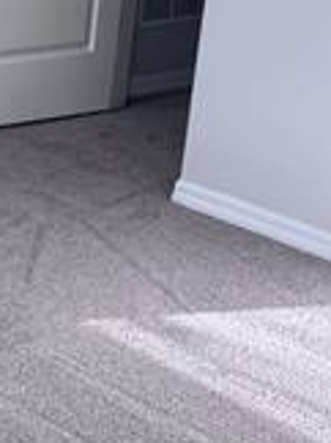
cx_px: -230
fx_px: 1457
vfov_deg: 17.3
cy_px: 216
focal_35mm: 114
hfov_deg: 12.1
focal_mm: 6.76
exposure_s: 1/296
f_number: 1.78
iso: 80
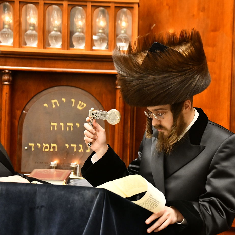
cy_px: 118
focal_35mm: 109
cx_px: 162
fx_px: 837
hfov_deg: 15.9
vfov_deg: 16.0
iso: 4000
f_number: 5
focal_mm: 85
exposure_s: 1/160
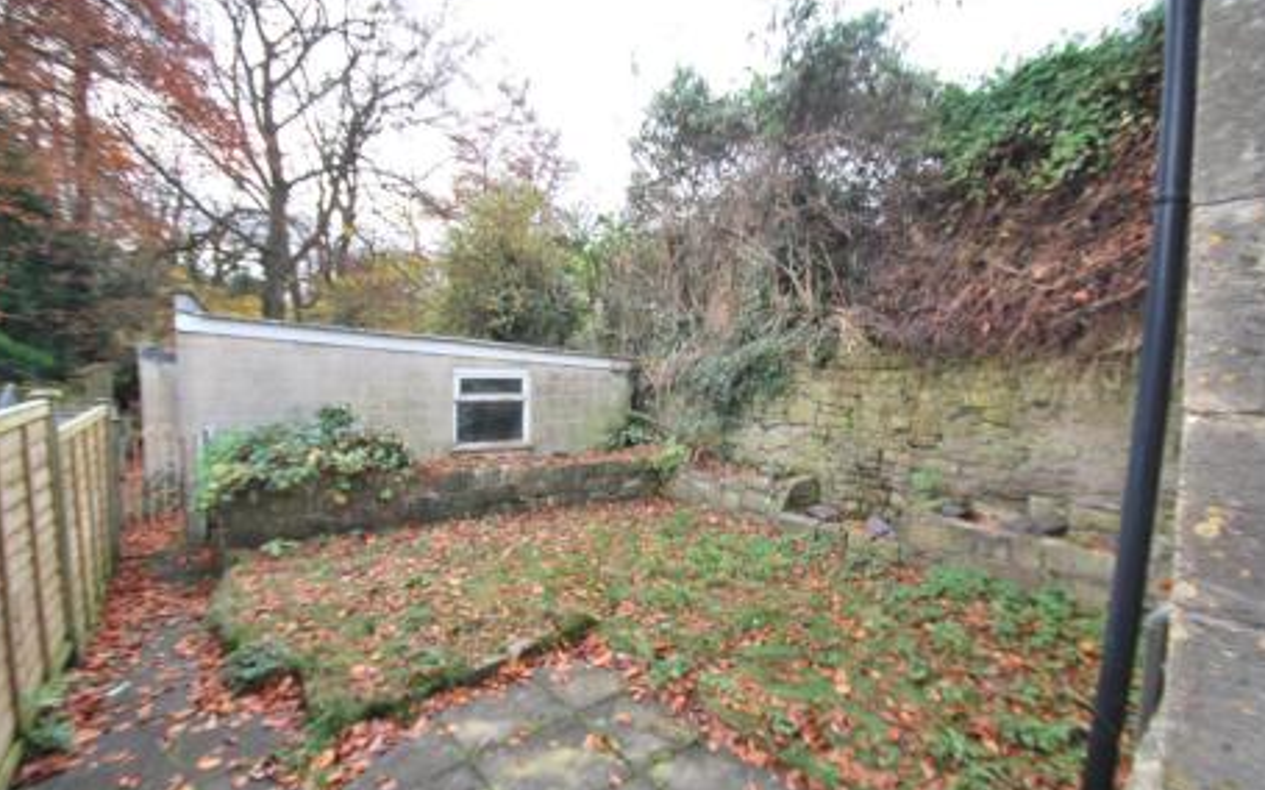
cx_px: 626
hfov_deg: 97.8
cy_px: 396
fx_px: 551
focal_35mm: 16
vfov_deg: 71.2
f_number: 4.5
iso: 200
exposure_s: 1/80
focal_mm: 10
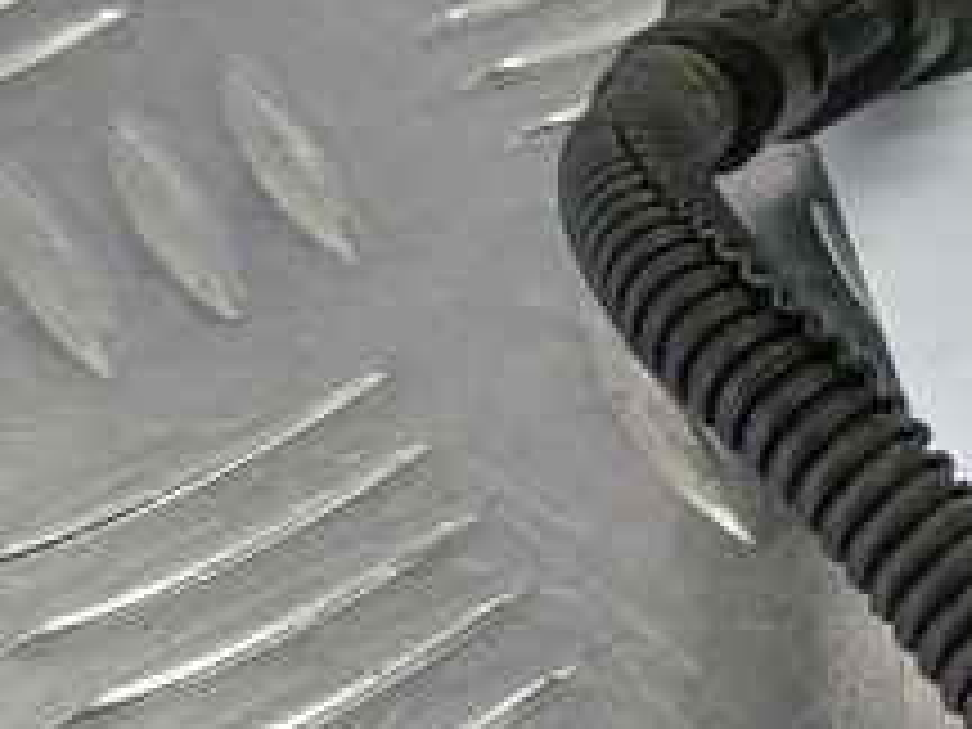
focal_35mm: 109
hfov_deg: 13.9
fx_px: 3061
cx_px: 2196
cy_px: 126
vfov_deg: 13.5
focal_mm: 4.11
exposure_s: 1/50
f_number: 1.6
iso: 118
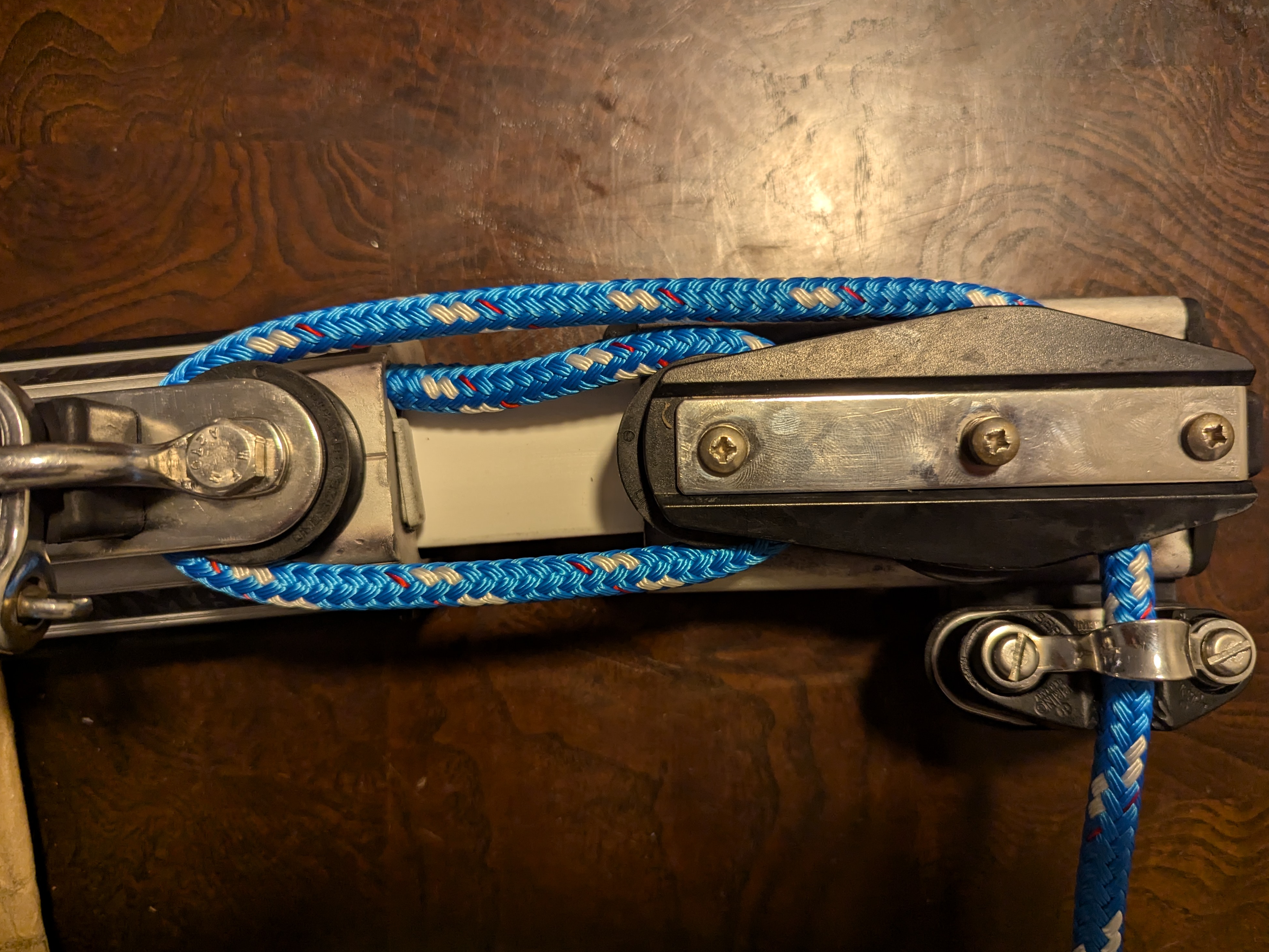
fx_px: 917
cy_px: 480
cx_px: 642
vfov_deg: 54.9
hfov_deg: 69.4
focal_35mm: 25
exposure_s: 1/80.9
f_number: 1.85
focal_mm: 6.81
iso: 468
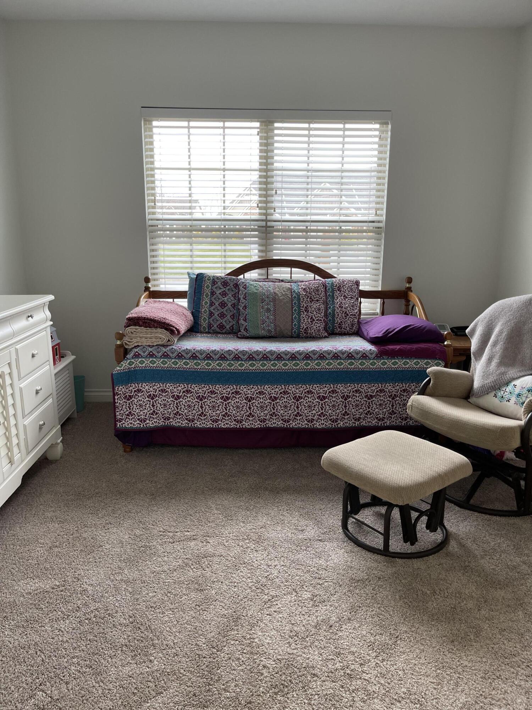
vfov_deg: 69.4
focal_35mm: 25
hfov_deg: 54.9
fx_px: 512
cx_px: 266
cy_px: 355
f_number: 1.6
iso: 80
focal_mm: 5.1
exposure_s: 1/60
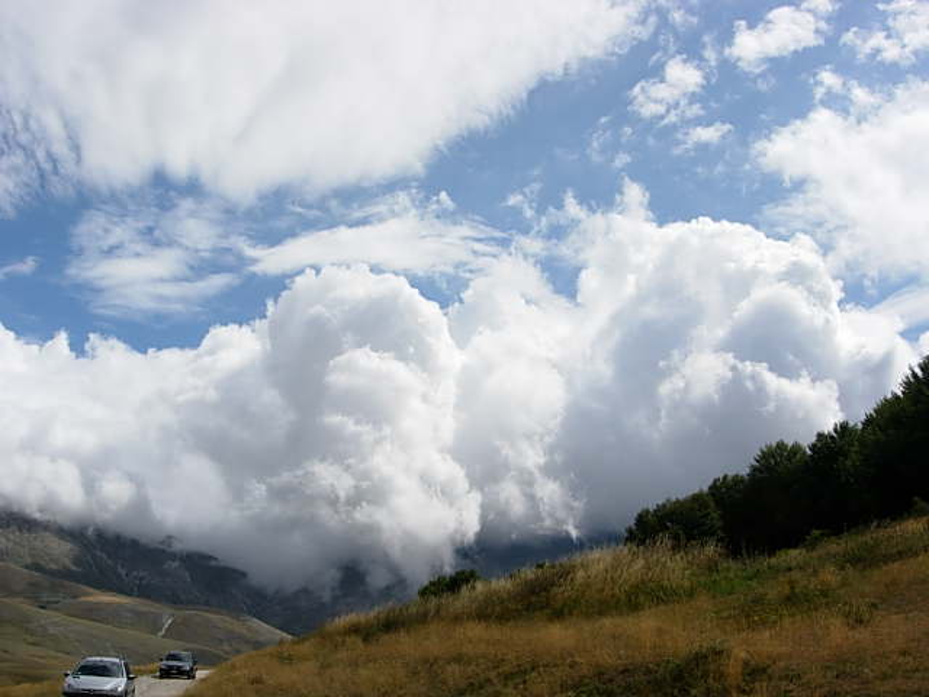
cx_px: 464
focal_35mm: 38
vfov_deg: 37.7
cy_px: 348
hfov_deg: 49.0
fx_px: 1020
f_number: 4.8
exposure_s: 1/1534
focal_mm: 7.8
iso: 64
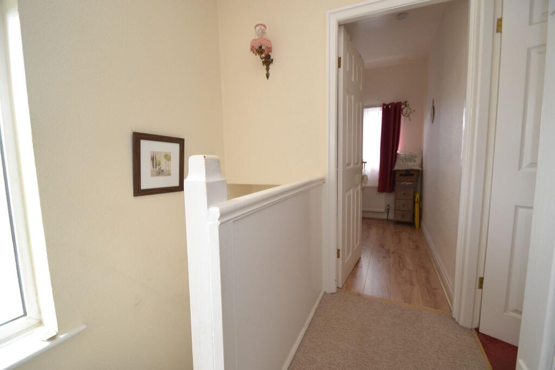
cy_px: 185
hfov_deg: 100.4
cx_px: 278
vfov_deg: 77.3
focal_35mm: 15
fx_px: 231
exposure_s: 1/80
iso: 400
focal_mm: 10
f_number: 4.5
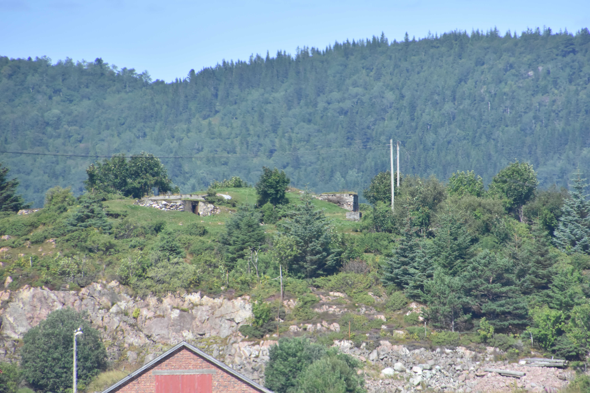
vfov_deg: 3.1
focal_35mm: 450
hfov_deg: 4.6
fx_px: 7374
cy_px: 196
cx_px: 295
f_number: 9
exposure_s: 1/250
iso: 800
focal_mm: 300
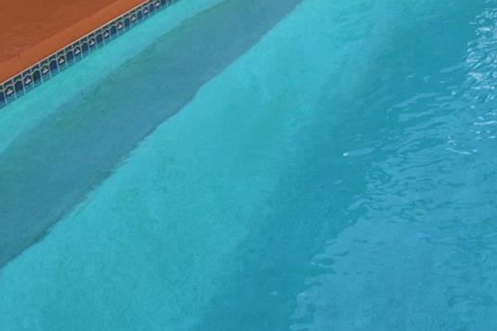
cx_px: 640
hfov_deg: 32.9
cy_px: -145
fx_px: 621
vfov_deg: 24.3
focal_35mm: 45
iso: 100
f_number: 4.5
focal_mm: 10
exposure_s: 1/500
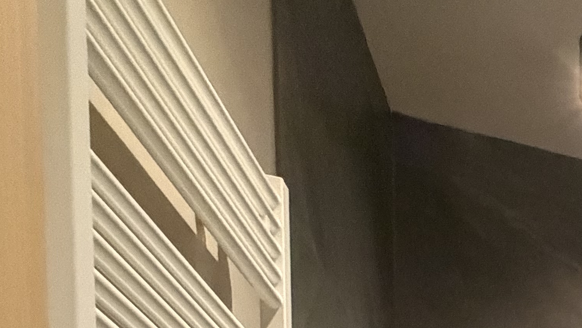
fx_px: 895
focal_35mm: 58
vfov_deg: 14.3
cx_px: 1003
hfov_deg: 23.1
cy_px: 781
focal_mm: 2.22
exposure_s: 1/50
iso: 800
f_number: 2.2
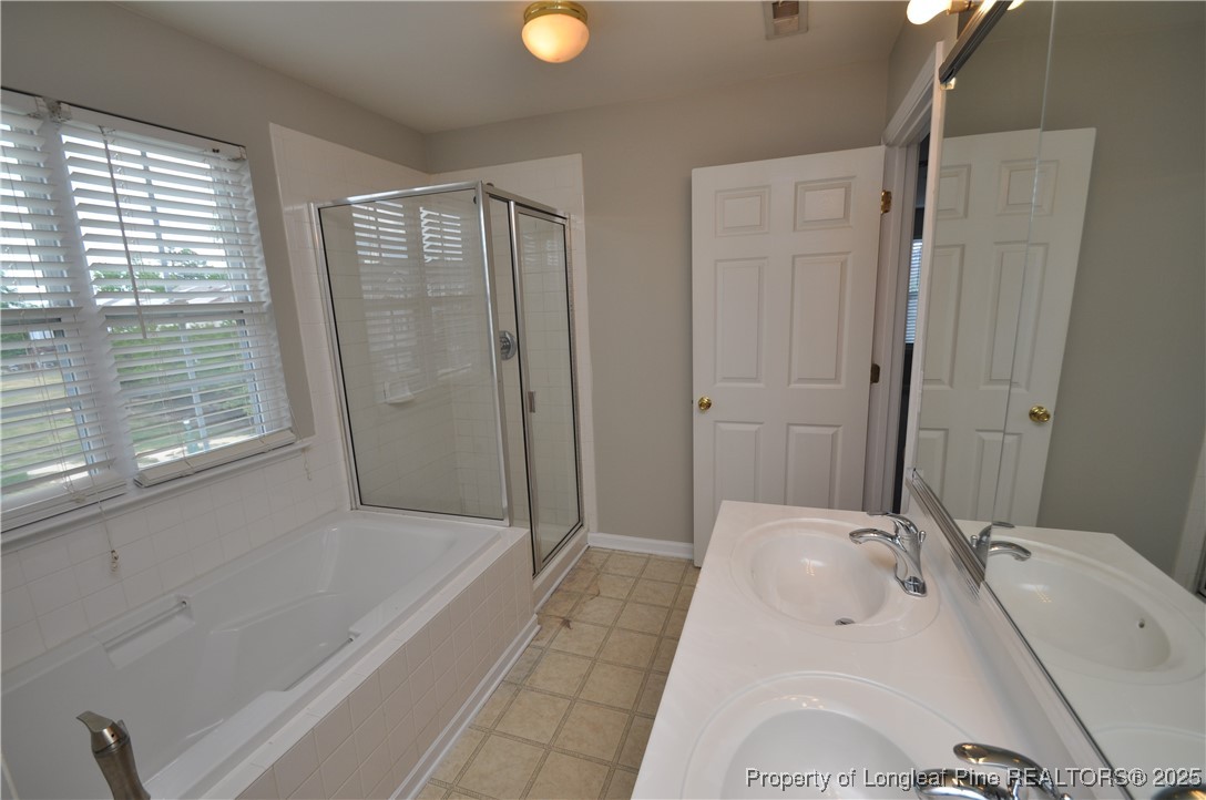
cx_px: 603
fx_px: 502
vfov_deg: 77.1
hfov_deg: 100.5
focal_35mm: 15
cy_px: 400
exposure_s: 1/125
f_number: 5.6
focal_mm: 10
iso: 200
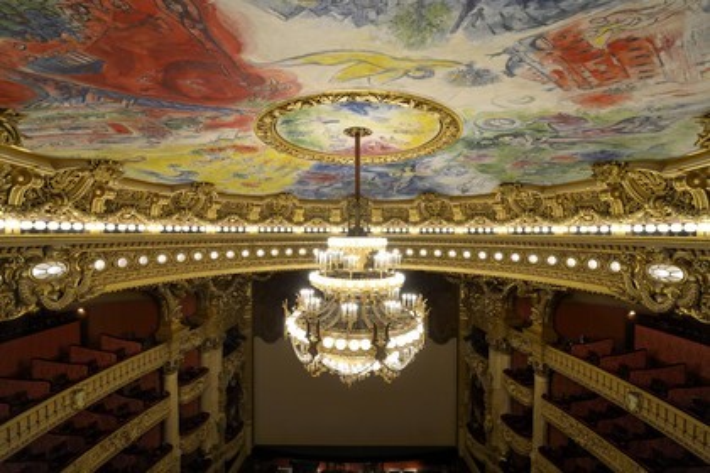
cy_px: 236
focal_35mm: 14
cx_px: 355
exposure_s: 1/1.25
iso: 200
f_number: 10
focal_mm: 14
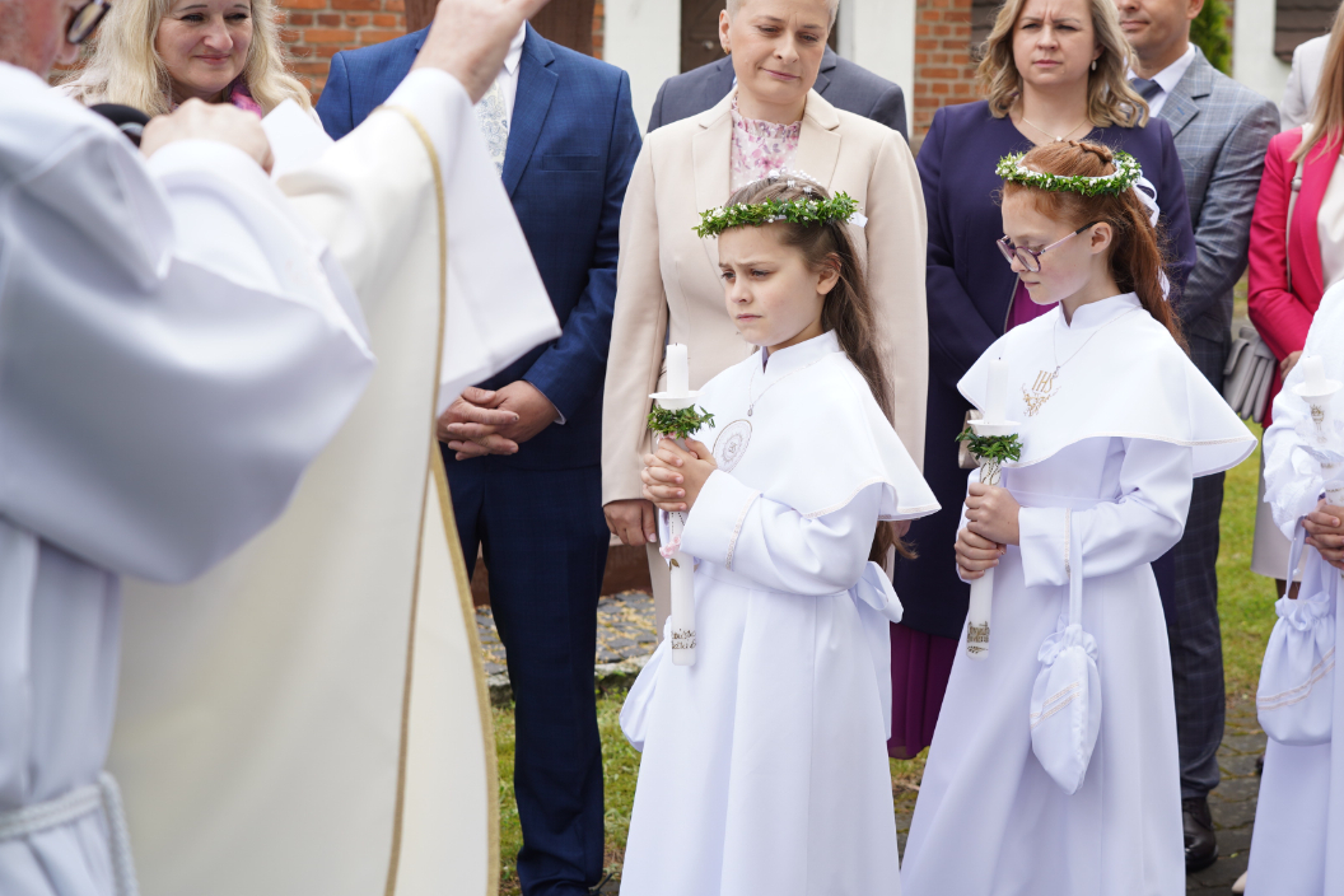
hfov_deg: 31.3
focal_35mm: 64
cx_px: 826
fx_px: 2389
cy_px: 363
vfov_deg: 21.2
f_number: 5
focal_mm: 52
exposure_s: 1/100
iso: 100
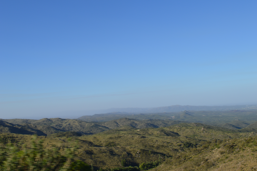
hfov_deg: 43.6
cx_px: 128
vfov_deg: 29.8
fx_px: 321
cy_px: 86
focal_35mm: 45
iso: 100
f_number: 8
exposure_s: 1/250
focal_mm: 30
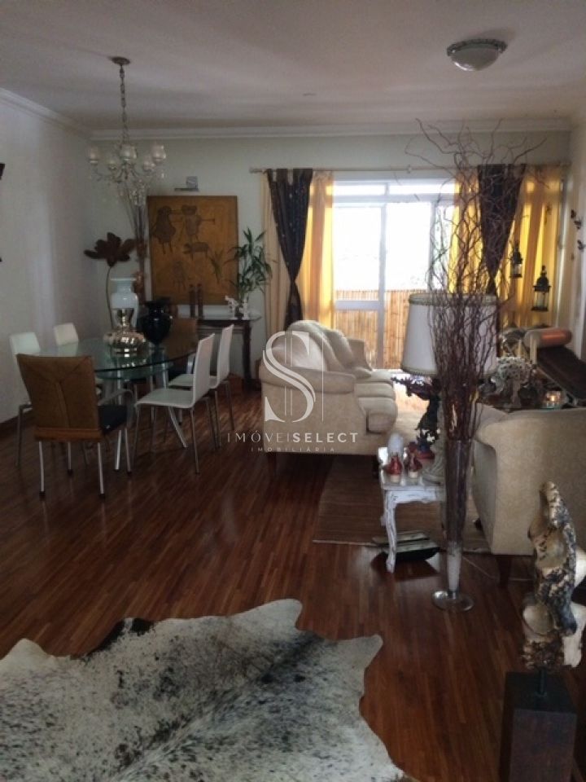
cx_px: 293
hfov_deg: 48.2
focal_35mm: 29
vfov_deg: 61.7
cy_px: 391
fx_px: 655
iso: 320
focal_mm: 4.15
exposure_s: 1/30
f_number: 2.2
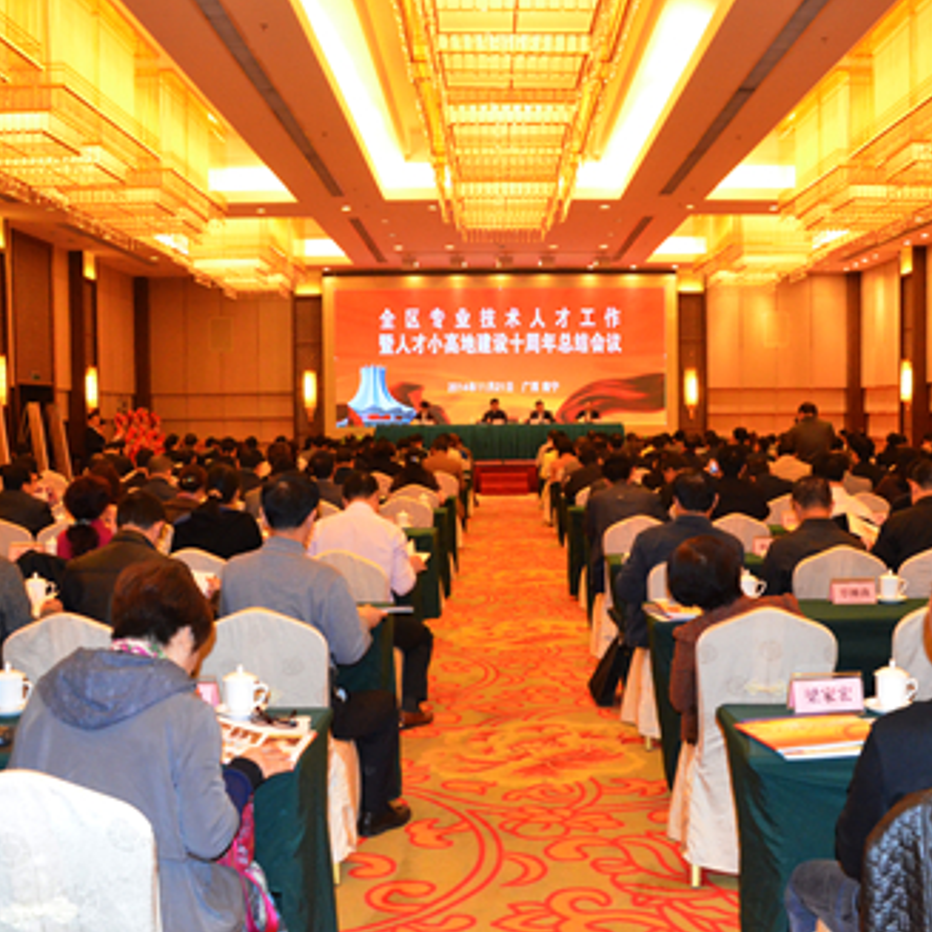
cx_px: 522
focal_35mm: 35
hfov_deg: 47.1
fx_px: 1066
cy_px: 466
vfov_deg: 47.2
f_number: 7.1
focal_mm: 18
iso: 4000
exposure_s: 1/60
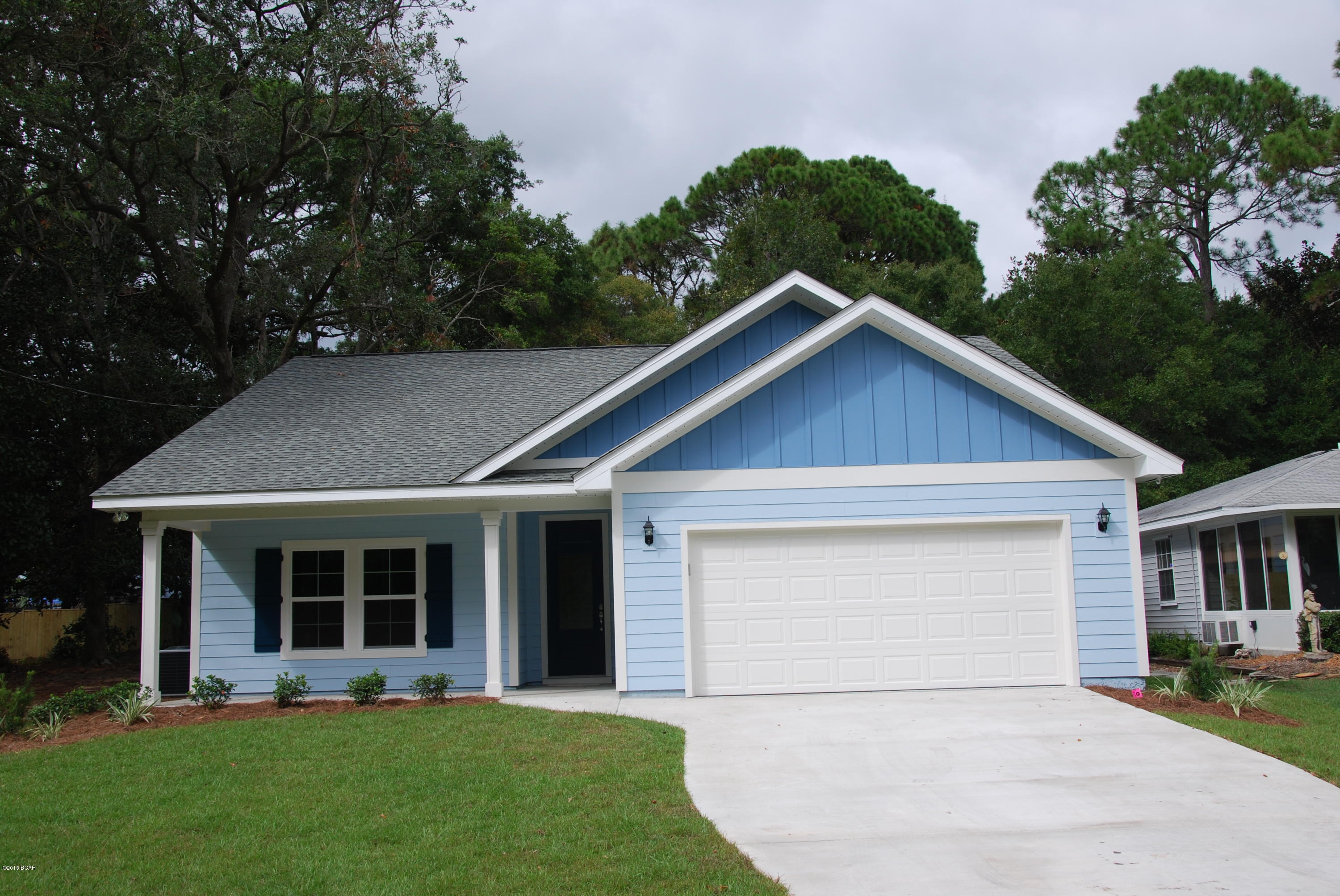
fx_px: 1230
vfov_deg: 40.1
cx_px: 670
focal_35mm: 33
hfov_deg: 57.2
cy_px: 448
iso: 100
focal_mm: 22
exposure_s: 1/200
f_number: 7.1
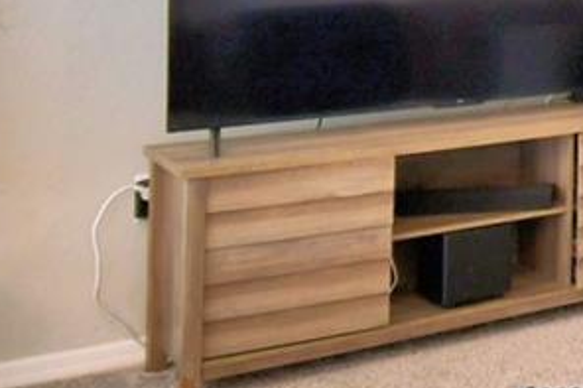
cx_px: 1103
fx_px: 1311
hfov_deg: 18.4
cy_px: -124
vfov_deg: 15.9
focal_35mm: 81
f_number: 4.5
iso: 400
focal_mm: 10
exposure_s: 1/50
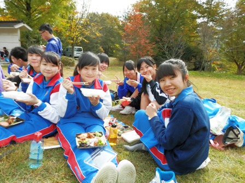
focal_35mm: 25
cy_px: 92
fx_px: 177
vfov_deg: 54.9
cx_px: 122
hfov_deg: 69.4
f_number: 3
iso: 80
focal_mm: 4.5
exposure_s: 1/320
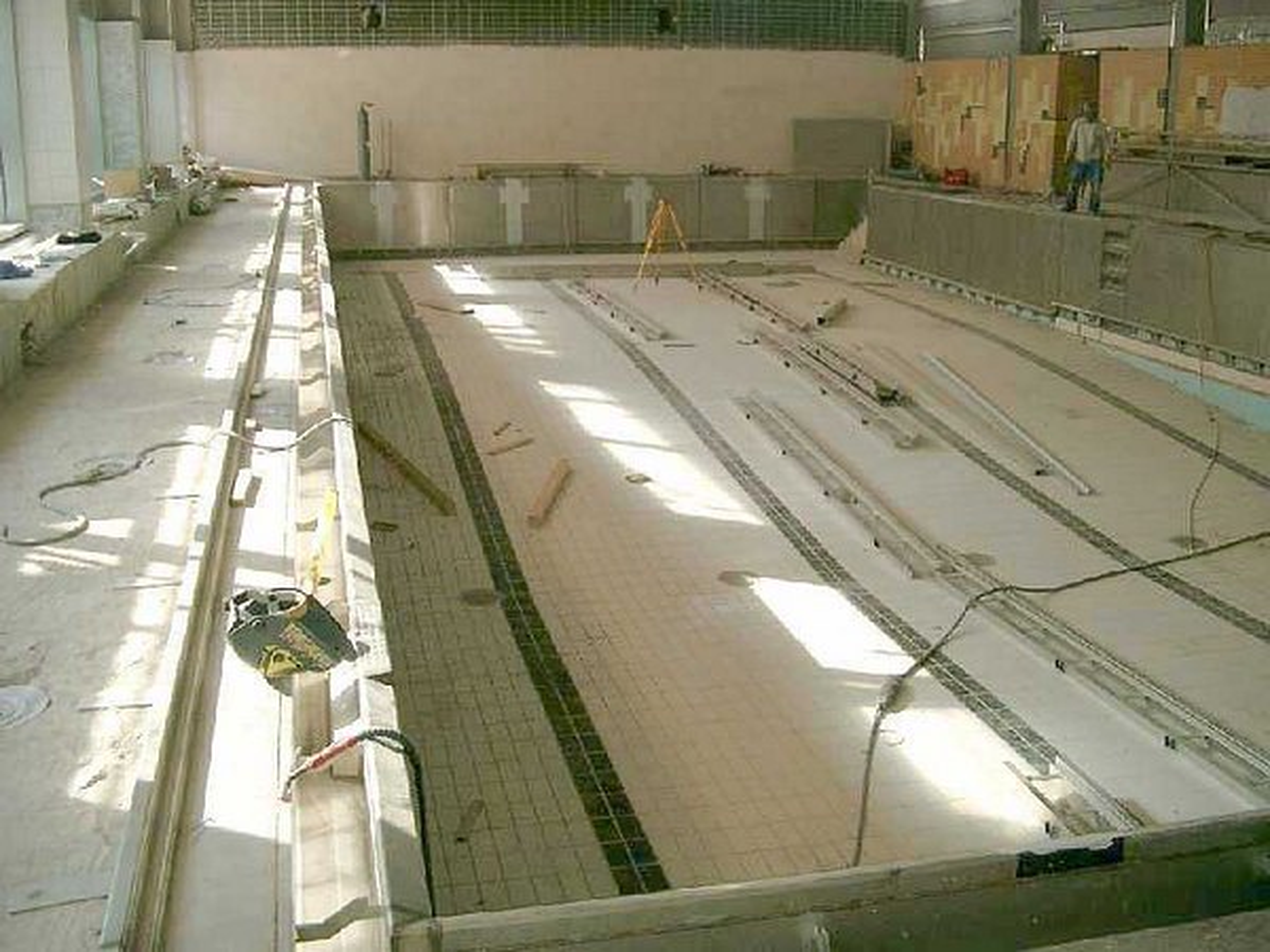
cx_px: 635
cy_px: 476
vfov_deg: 38.7
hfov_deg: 50.1
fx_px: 1357
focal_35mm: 37
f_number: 2.6
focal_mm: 7.6
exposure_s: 1/250
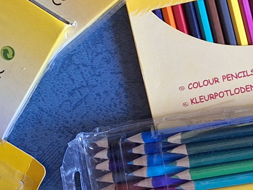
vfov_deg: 12.5
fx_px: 855
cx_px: 278
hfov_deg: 16.3
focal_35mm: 117
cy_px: 0
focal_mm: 5.54
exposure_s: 1/33
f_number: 1.8
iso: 320
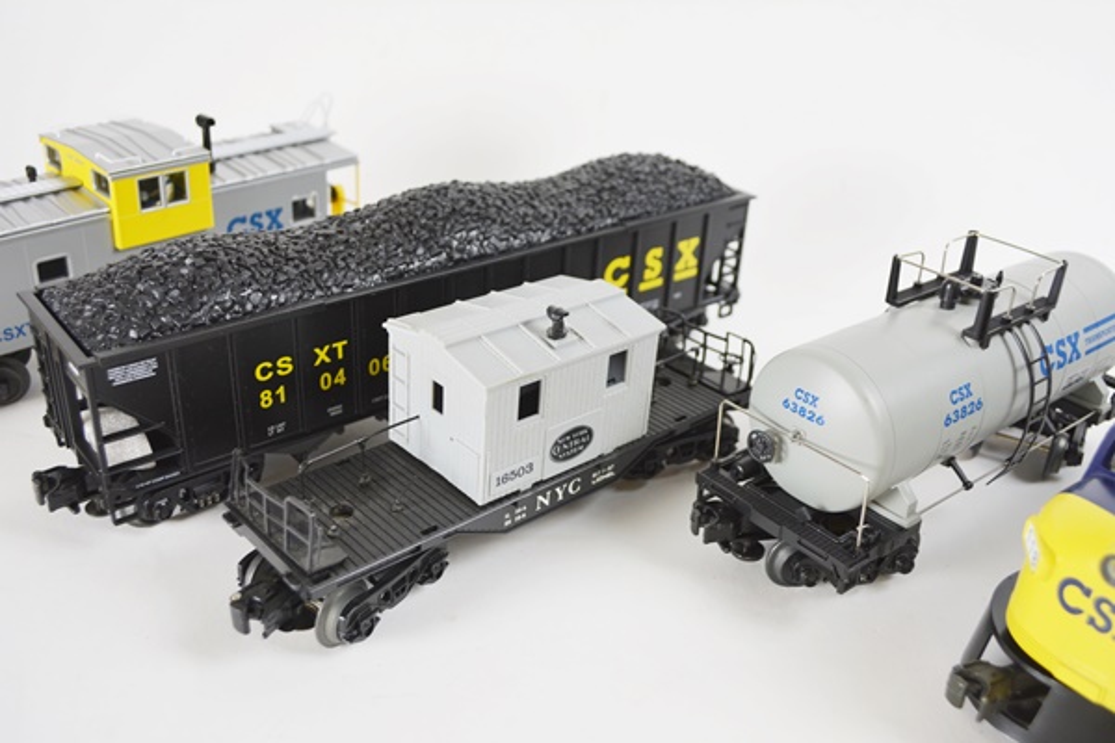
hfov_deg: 53.1
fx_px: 1115
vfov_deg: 36.9
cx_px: 558
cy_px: 372
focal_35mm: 36
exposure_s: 1/100
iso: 400
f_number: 5
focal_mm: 24
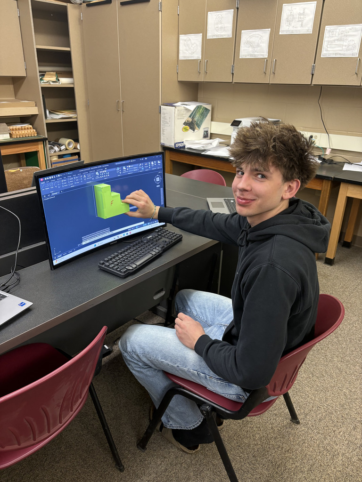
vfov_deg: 67.3
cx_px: 181
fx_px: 363
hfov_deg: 53.1
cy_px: 241
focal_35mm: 26
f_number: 1.6
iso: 160
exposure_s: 1/60
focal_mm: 5.96
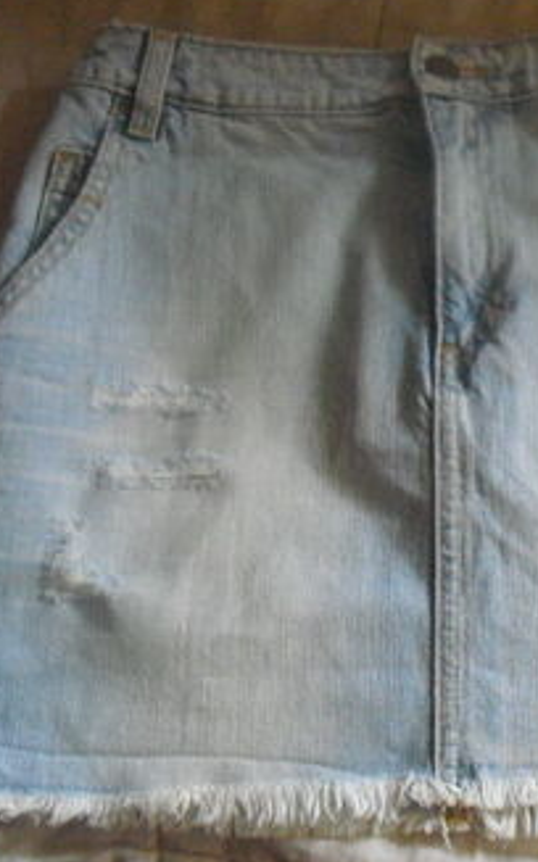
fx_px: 1315
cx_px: 446
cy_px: 417
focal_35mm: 56
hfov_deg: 22.7
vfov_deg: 36.3
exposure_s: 1/25
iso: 800
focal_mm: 6.3
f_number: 3.1
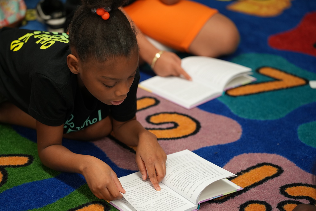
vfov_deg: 13.5
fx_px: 893
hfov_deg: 20.1
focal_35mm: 102
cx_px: 158
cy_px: 106
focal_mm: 101.7
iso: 1250
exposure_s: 1/160
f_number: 2.8
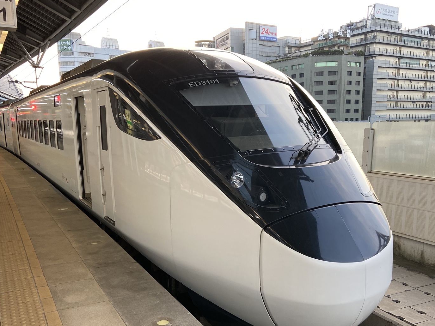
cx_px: 230
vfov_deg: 41.6
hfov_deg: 53.9
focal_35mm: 34
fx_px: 427
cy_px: 196
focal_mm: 4.25
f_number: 1.8
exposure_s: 1/120
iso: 64
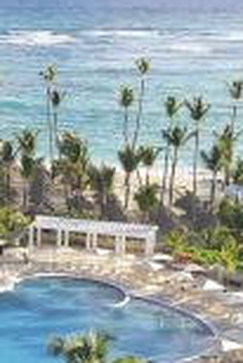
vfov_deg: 18.7
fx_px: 1101
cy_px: 120
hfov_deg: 10.9
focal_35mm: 109
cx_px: -311
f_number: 2.8
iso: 200
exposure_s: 1/1250
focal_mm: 10.26
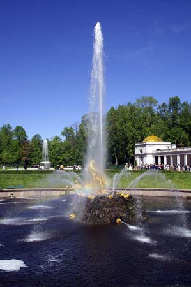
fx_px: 287
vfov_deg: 53.2
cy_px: 144
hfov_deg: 36.8
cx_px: 96
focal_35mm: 36
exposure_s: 1/500
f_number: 8
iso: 100
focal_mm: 24
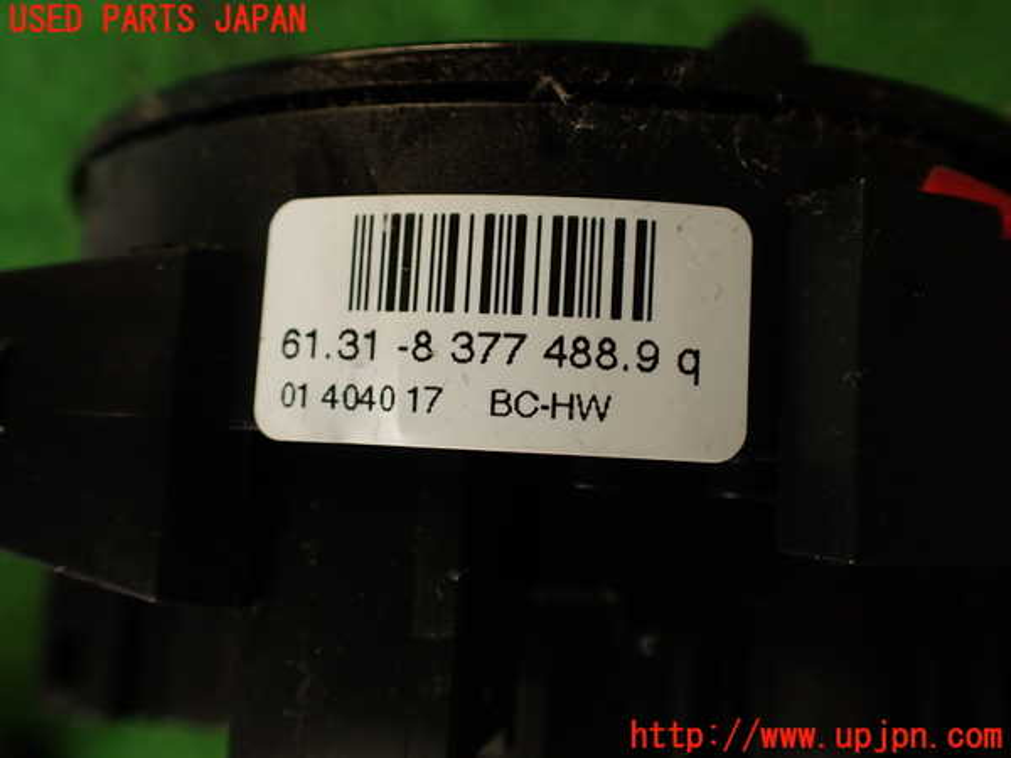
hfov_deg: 60.0
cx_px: 506
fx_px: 876
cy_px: 379
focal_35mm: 30
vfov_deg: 46.8
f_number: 2.3
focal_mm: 5.4
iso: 125
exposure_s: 1/60
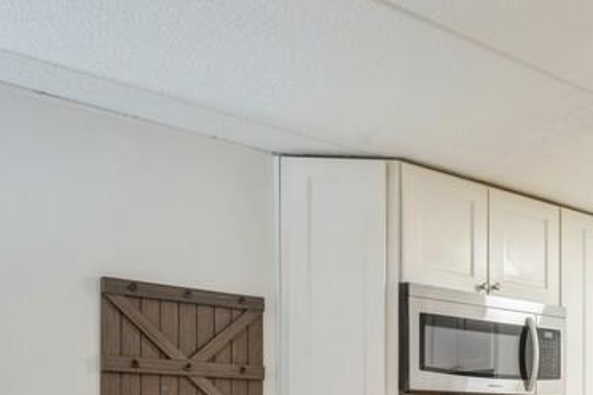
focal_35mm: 46
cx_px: 698
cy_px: 476
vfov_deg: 26.0
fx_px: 758
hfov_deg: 34.8
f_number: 8
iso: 800
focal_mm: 19
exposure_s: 1/15
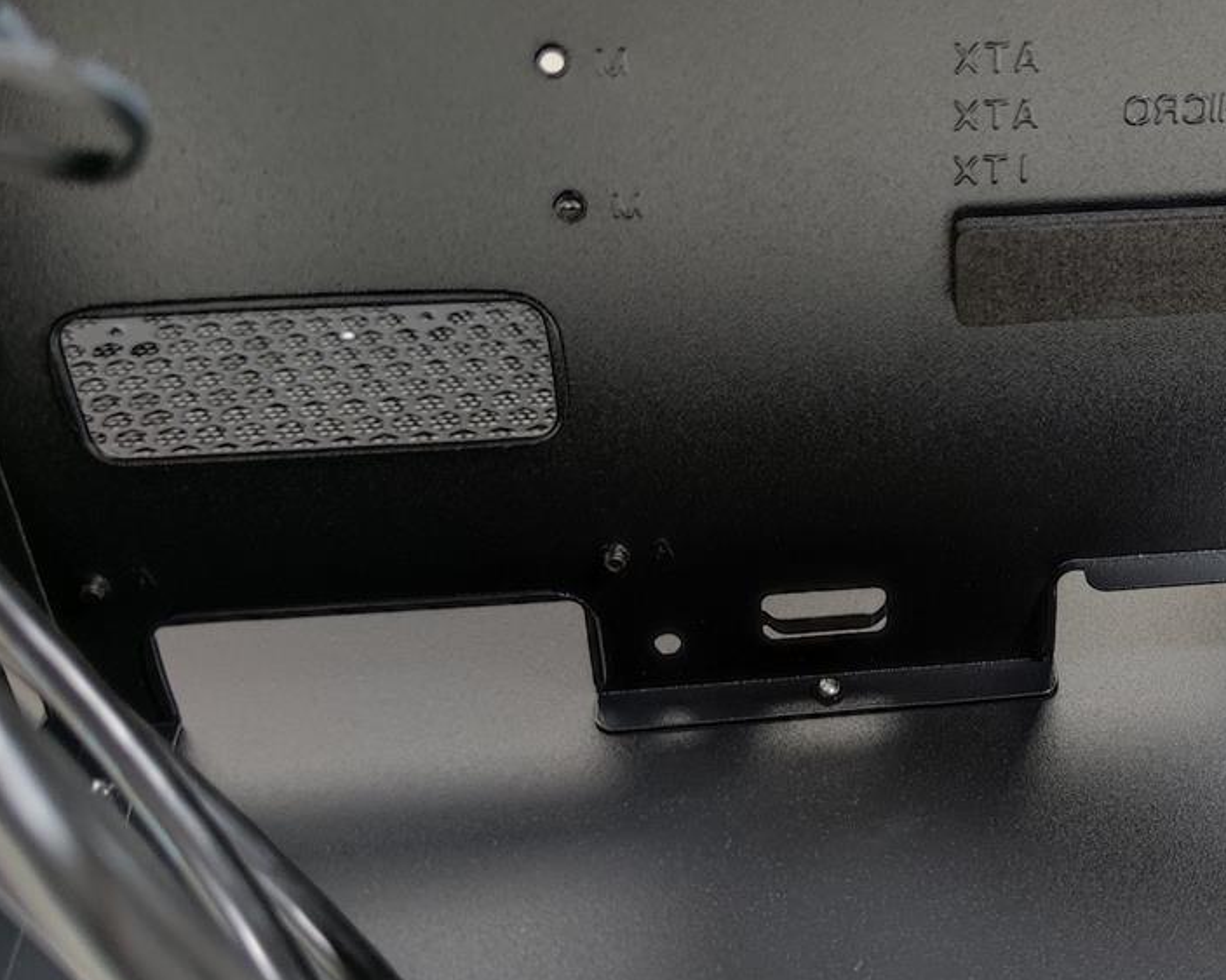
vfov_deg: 29.1
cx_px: 1076
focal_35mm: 52
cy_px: 499
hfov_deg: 34.2
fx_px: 1887
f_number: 1.85
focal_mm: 6.78
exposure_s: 1/17
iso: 313
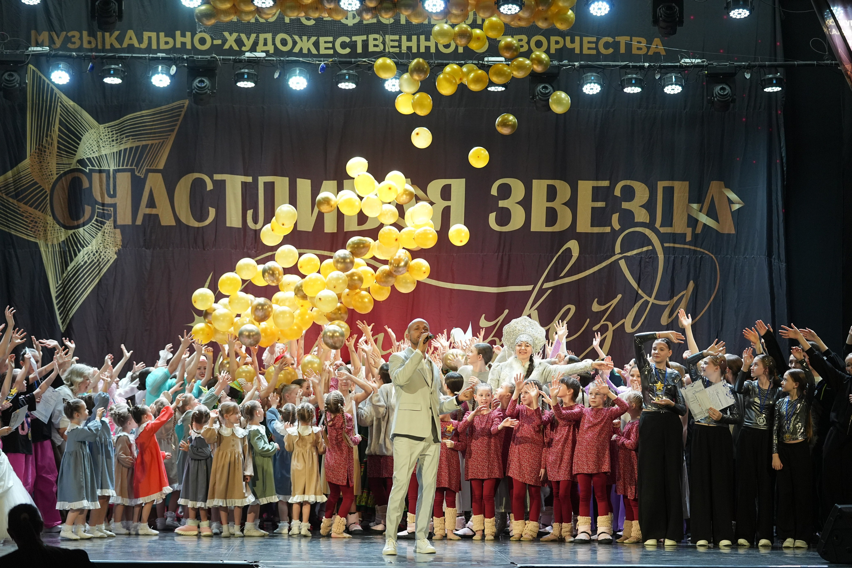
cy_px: 284
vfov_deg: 14.3
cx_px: 426
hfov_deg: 21.2
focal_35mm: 96
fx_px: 2272
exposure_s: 1/400
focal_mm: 96
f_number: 2.8
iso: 2500
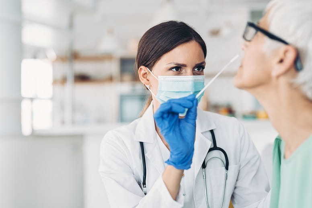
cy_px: 104
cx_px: 156
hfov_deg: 39.6
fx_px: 433
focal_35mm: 50
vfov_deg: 27.0
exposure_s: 1/500
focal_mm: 50
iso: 500
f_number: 1.8
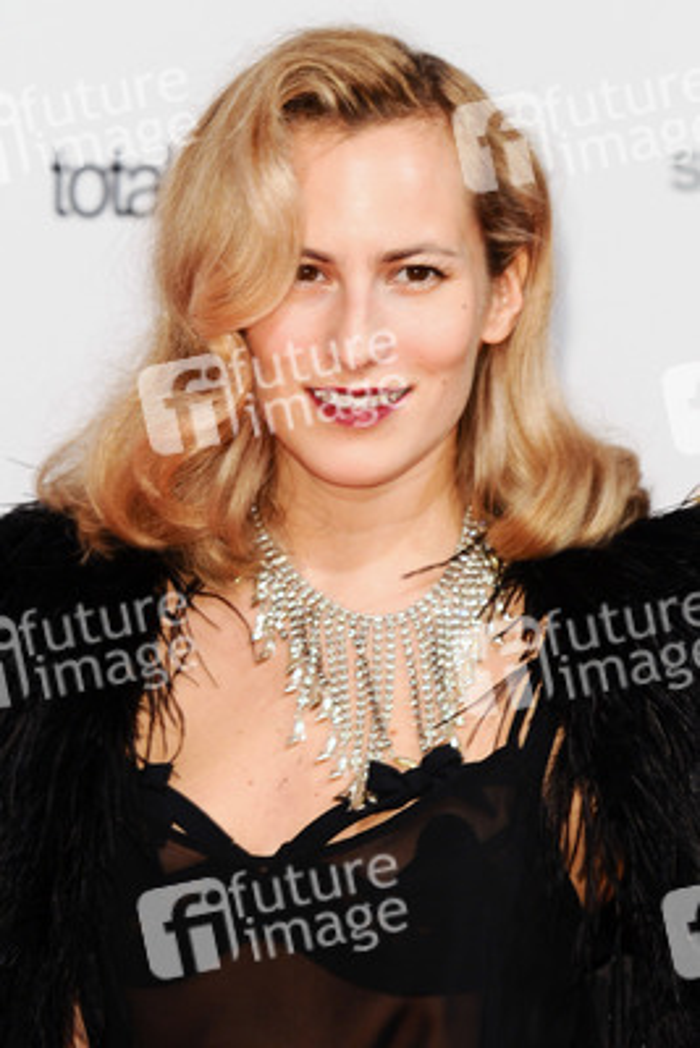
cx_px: 350
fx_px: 6338
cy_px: 524
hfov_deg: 6.3
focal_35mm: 218
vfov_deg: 9.5
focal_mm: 145
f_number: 4.5
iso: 320
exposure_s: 1/160
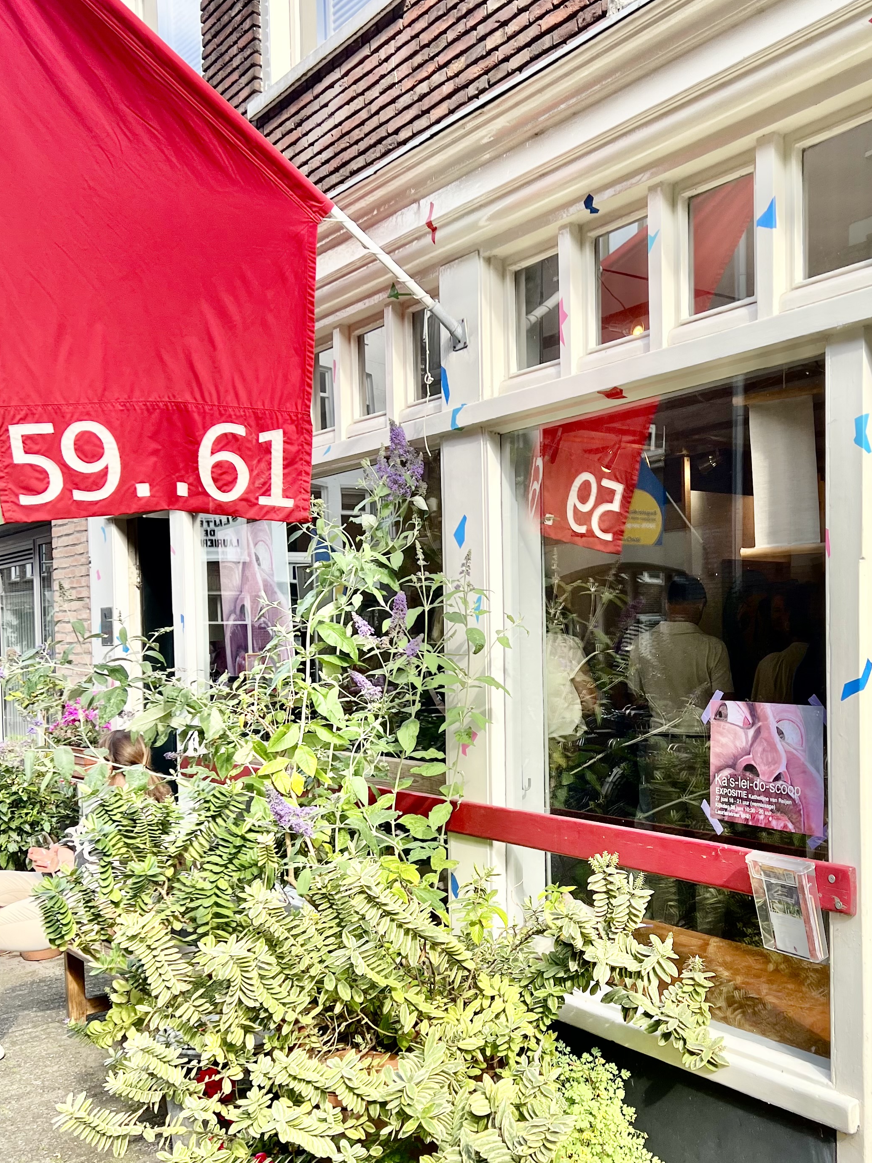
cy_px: 674
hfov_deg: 37.1
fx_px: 1276
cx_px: 615
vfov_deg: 48.8
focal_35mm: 38
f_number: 1.5
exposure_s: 1/497
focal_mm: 5.7
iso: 50
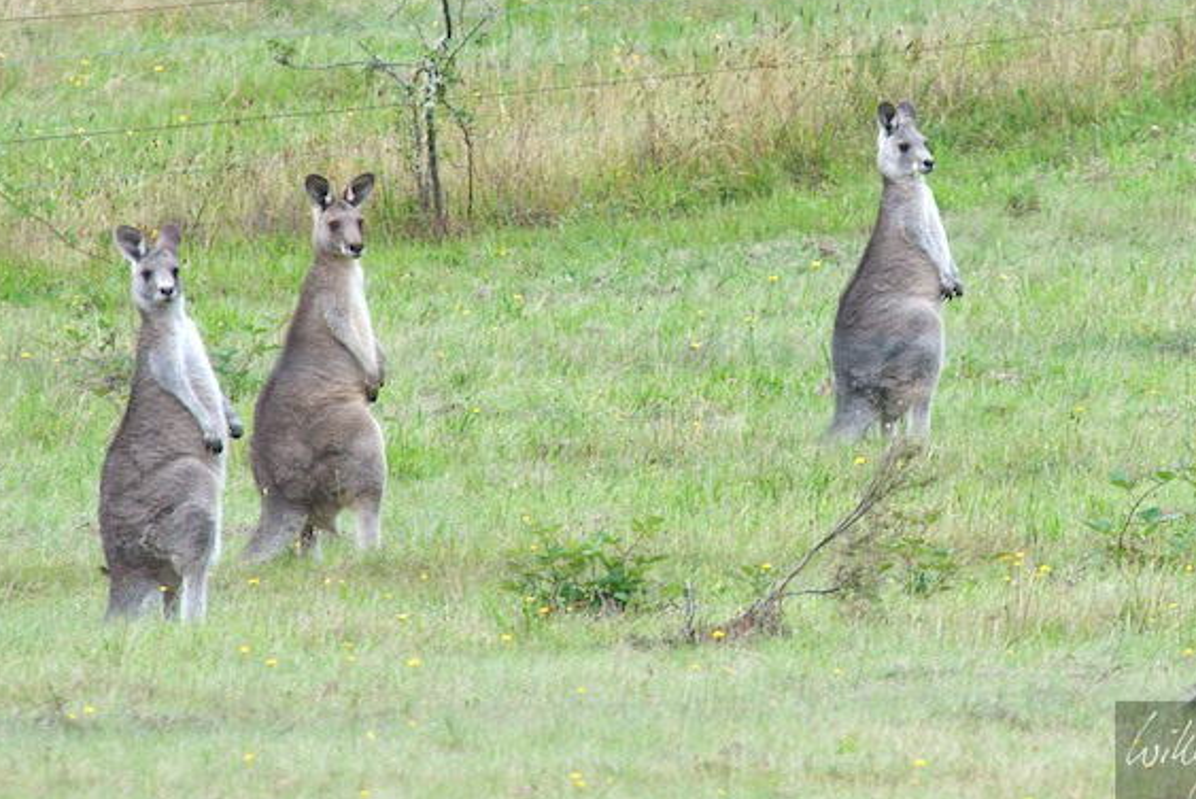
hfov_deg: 3.2
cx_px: 591
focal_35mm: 639
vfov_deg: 2.2
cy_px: 395
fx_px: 21239
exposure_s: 1/160
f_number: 6.3
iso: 250
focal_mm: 400
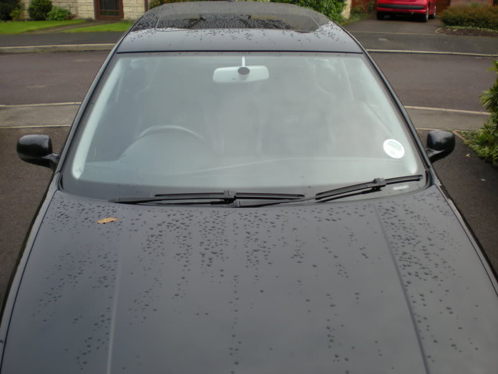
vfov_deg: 37.7
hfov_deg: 49.0
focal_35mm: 38
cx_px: 249
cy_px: 187
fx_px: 547
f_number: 3.1
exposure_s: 1/127
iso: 64
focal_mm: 6.3
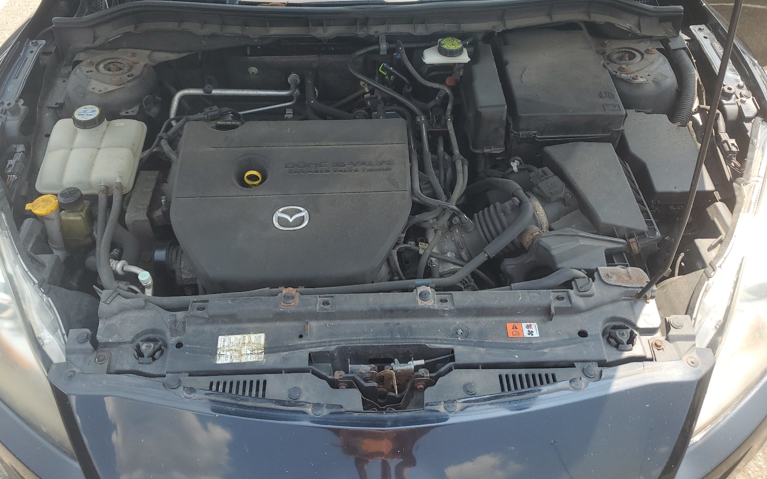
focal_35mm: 28
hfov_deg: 66.5
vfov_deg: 44.4
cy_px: 209
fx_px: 585
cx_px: 379
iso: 50
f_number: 1.5
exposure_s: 1/667
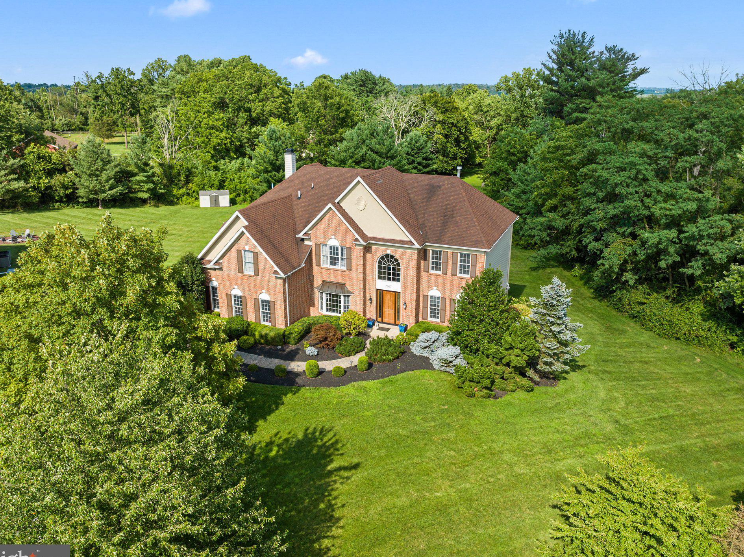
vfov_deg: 53.0
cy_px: 275
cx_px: 375
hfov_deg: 67.3
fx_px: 558
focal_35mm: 26
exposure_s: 1/1250
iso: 100
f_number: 2.8
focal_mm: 12.29
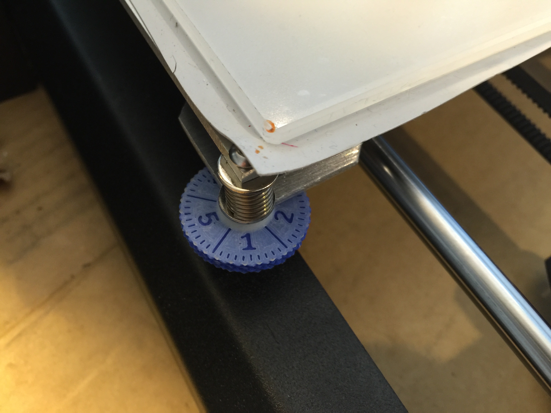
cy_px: 206
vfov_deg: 48.2
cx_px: 276
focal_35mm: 29
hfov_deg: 61.7
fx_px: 462
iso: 100
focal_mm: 4.15
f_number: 2.2
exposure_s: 1/10
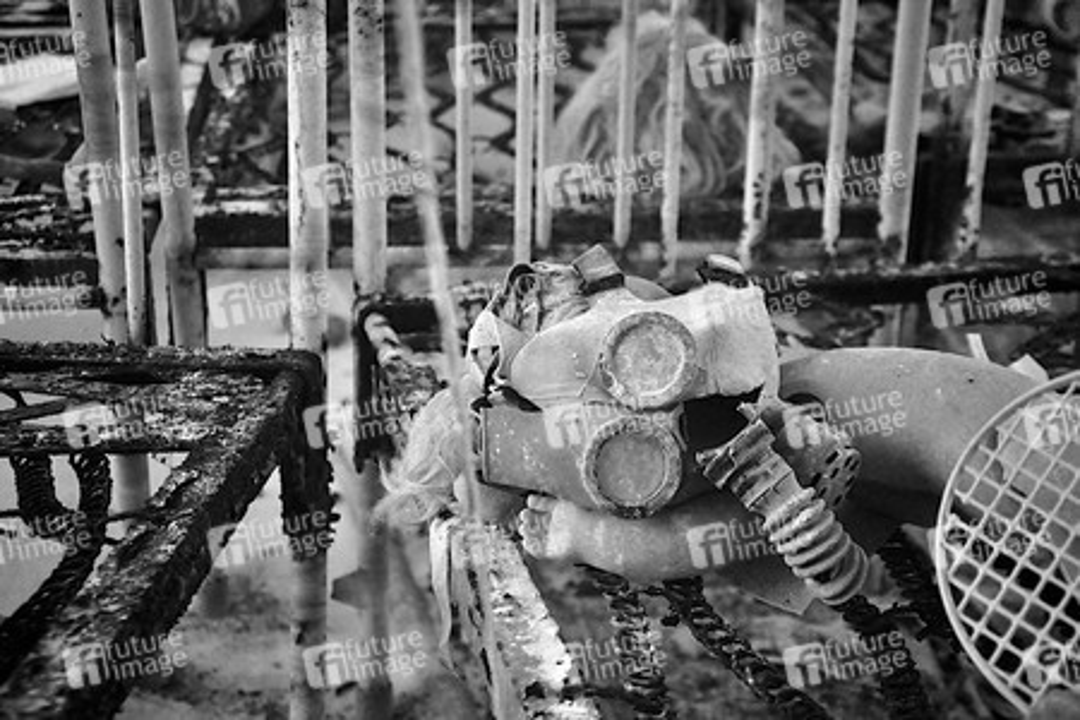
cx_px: 540
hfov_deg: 35.1
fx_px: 1710
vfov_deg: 23.8
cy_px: 360
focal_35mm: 57
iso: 3200
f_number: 5
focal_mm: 38
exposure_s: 1/640
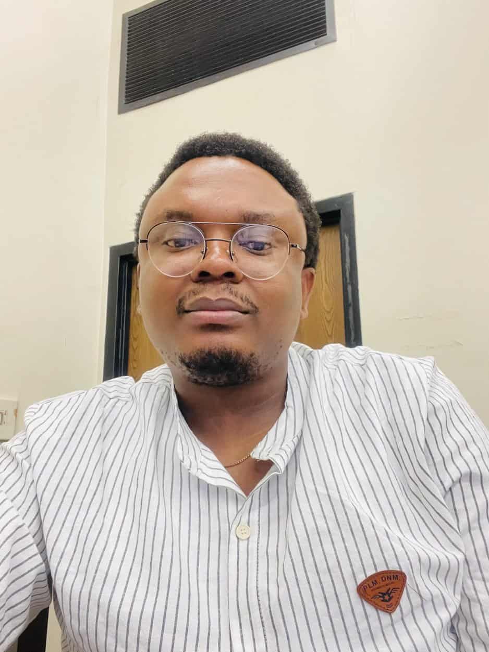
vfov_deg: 60.0
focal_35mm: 30
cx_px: 244
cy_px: 326
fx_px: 565
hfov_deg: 46.8
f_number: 2.2
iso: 400
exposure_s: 1/59
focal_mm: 2.71
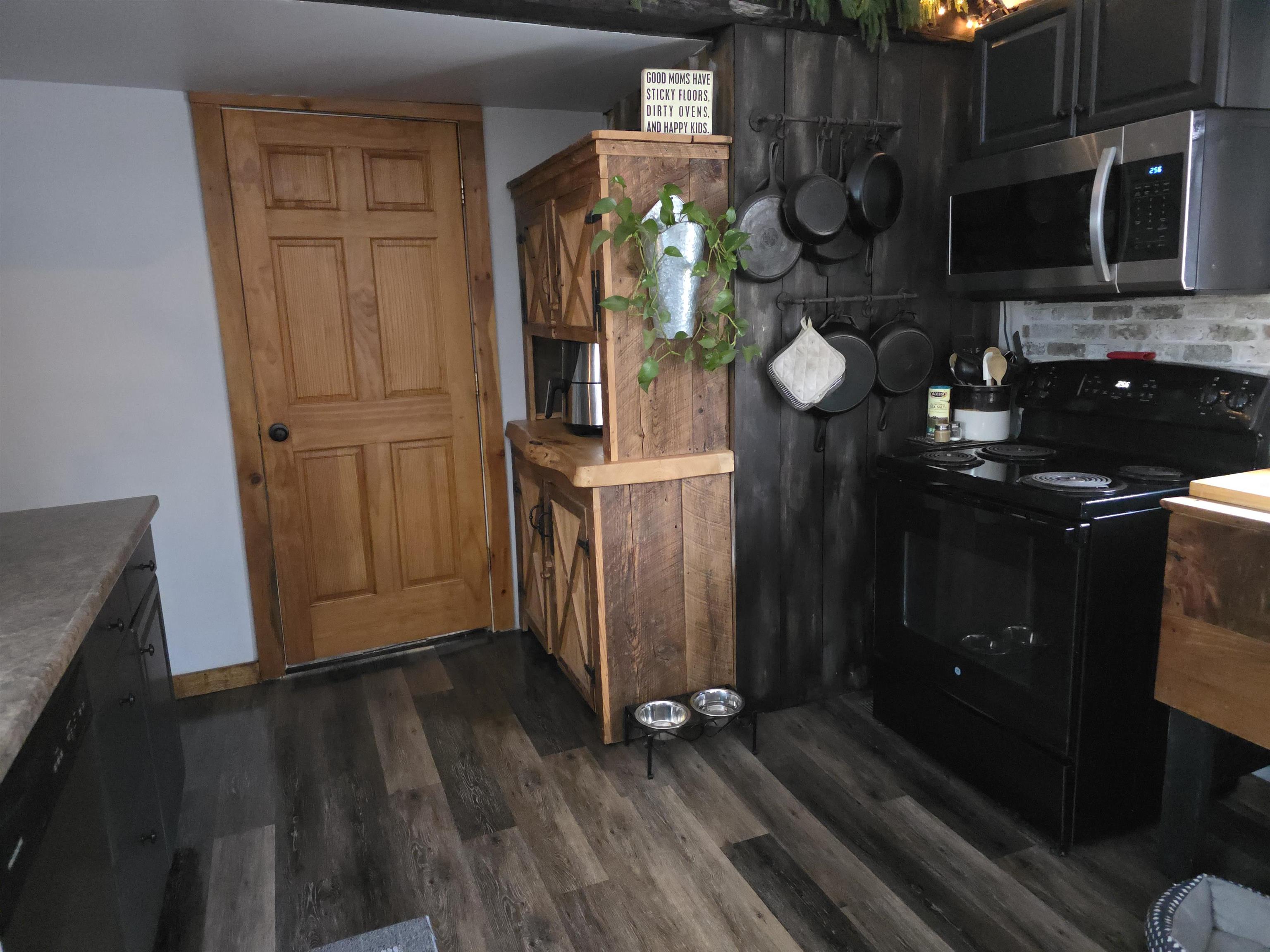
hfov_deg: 73.9
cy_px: 476
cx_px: 635
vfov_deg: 58.9
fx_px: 844
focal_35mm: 23
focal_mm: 6.3
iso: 2000
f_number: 1.7
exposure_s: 1/60
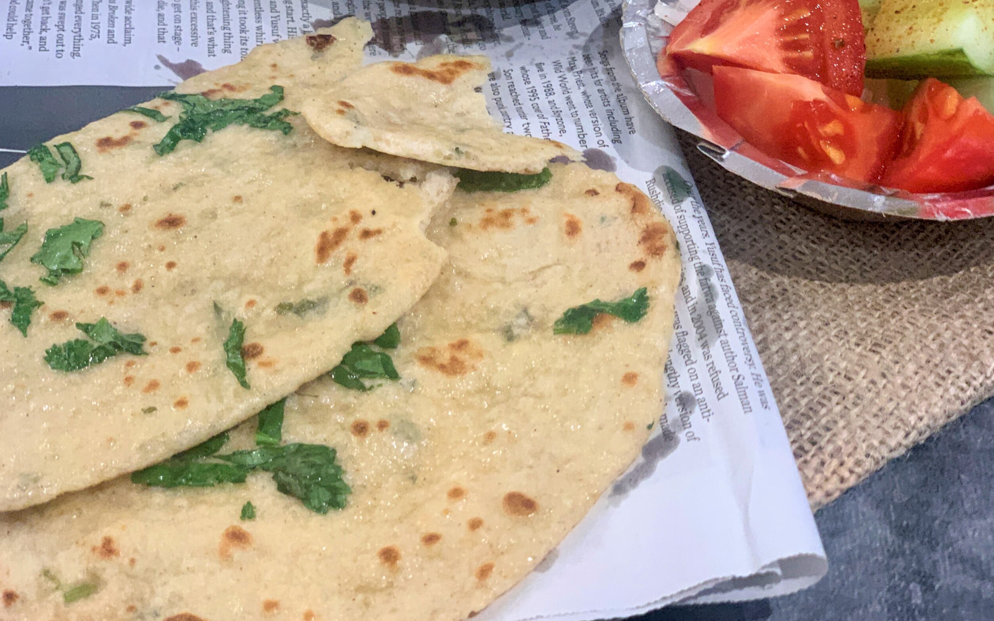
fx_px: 1517
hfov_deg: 36.3
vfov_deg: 23.1
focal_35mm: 56
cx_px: 500
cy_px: 250
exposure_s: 1/50
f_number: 2.4
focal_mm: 6
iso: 160
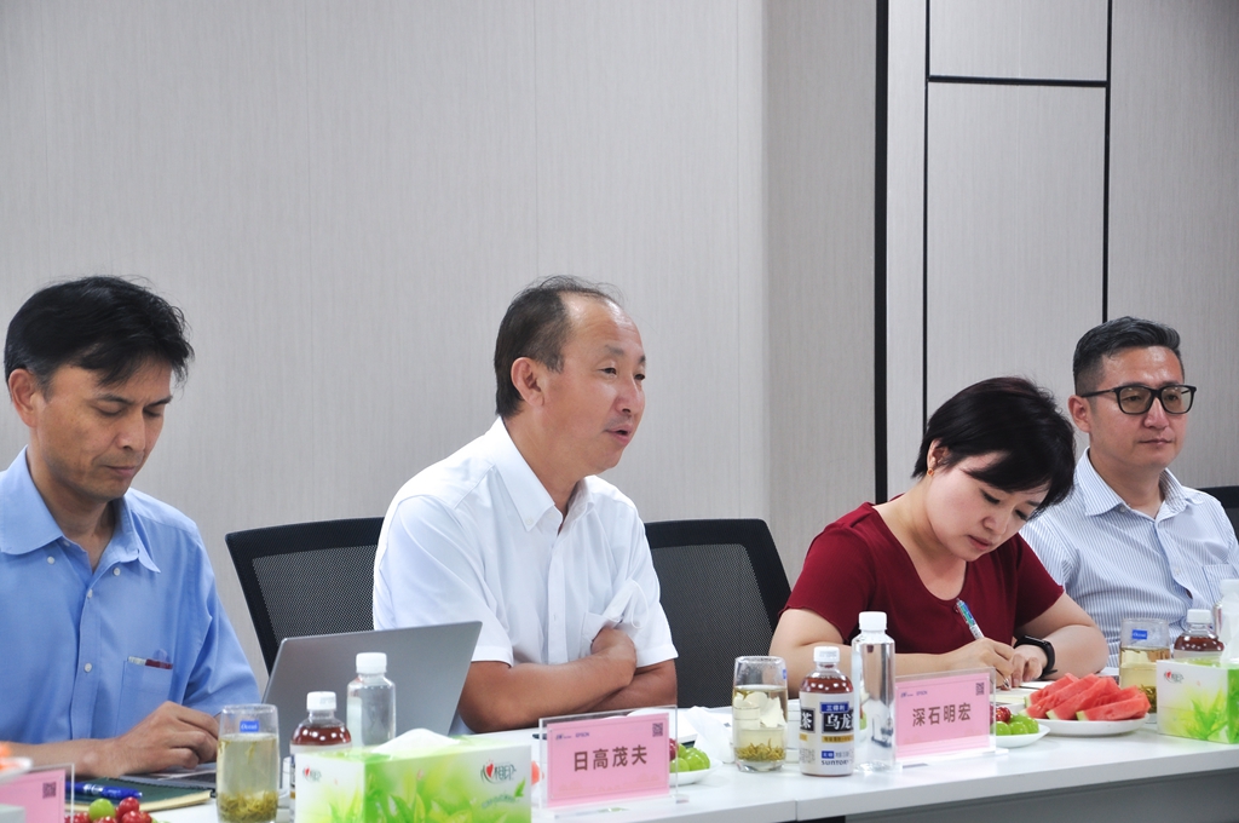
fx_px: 3867
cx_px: 620
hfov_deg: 18.2
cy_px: 412
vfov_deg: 12.1
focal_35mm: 112
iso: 450
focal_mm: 75
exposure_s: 1/30
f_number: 7.1
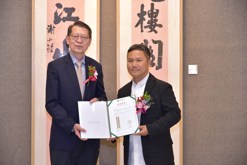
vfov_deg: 16.7
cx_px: 124
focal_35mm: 82
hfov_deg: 24.8
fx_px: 563
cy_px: 82
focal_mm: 82
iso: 1600
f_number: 5.6
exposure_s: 1/100
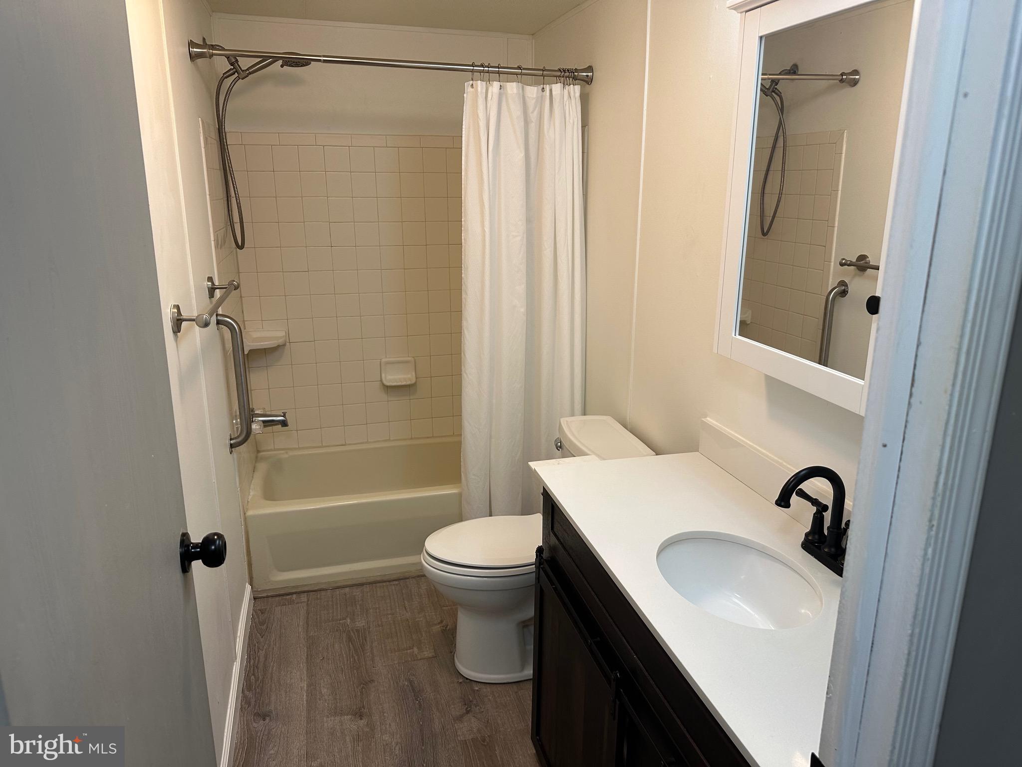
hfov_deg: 71.6
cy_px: 384
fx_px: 709
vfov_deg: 56.8
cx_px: 511
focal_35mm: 24
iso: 125
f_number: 1.78
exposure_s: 1/120
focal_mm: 6.86
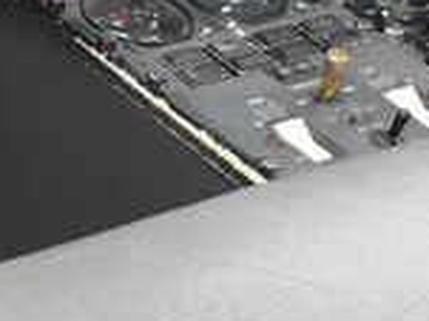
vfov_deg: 7.7
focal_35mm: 186
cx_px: 40
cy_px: -312
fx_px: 2303
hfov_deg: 10.6
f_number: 2.8
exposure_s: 1/125
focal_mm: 7.4
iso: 100
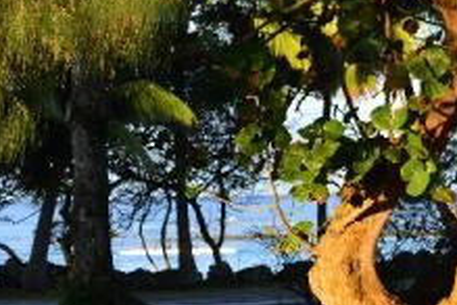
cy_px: 529
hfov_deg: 8.0
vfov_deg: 5.3
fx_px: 3250
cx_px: -75
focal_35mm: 256
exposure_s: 1/160
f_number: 6.3
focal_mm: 70
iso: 200
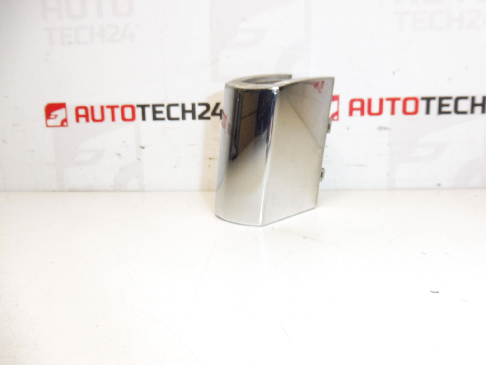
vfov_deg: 56.8
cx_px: 243
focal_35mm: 24
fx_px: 337
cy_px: 182
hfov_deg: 71.6
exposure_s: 1/100
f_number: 3.5
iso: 200
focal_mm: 4.3
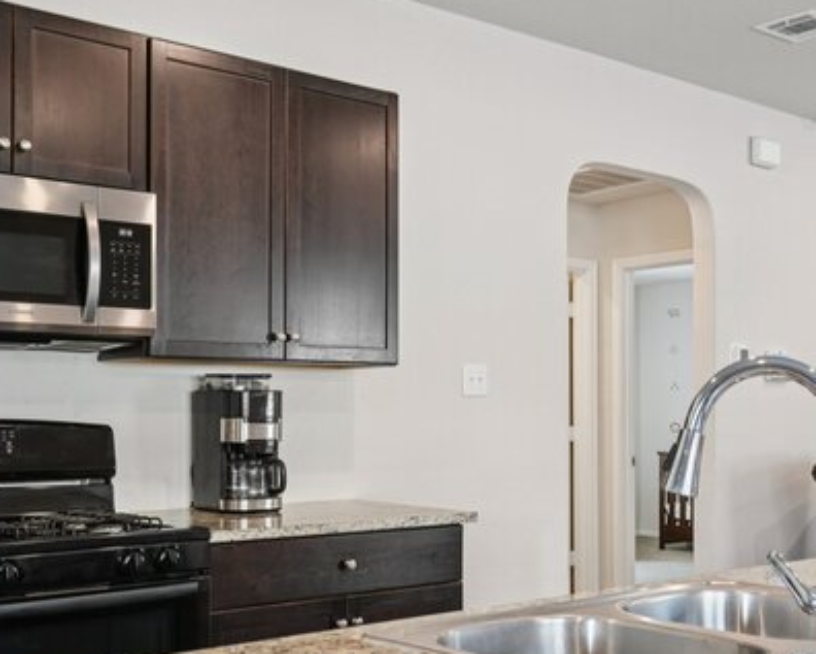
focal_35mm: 47
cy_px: 428
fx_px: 1135
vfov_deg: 31.9
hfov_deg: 39.5
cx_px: 404
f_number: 8
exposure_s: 1/8
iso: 400
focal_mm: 31
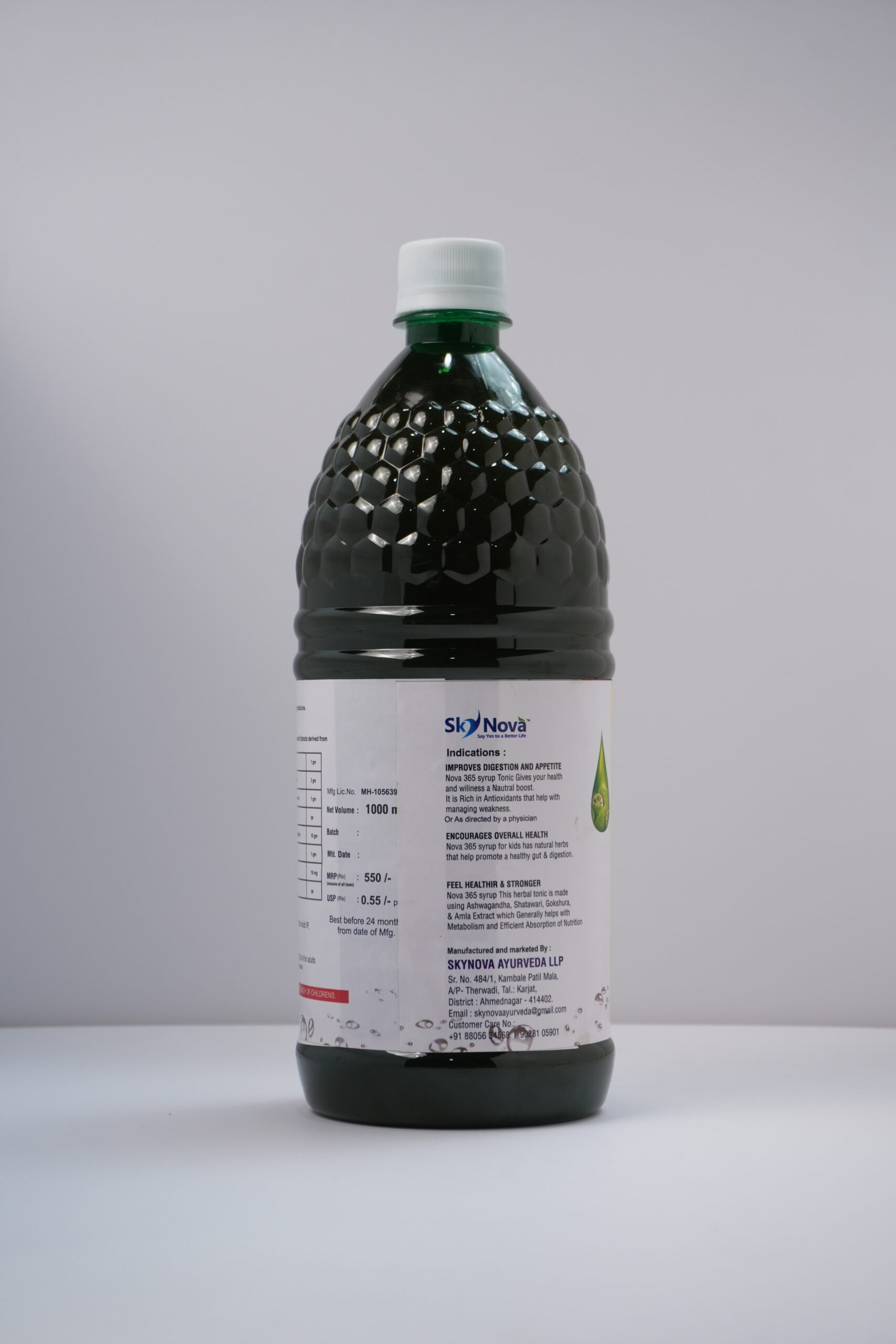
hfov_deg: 18.2
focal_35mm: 75
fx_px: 2799
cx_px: 448
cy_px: 672
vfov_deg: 27.0
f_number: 6.7
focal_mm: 50
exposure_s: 1/125
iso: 250
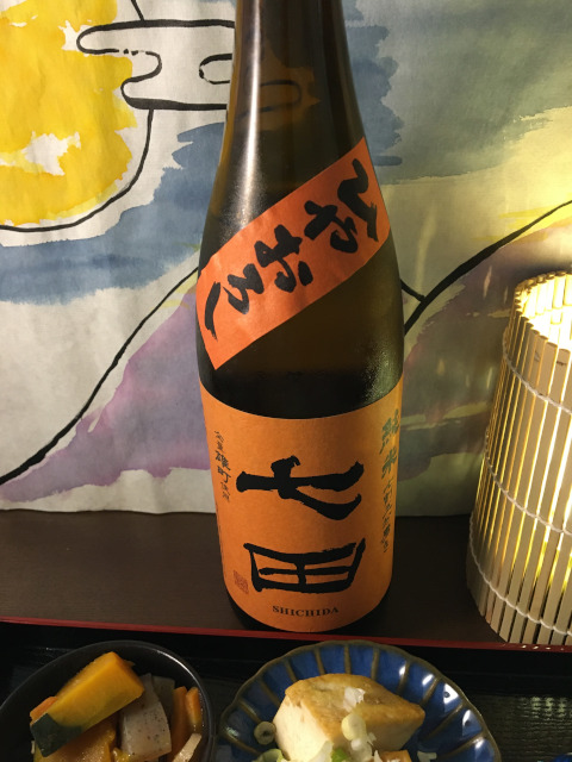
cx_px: 286
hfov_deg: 48.2
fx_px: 639
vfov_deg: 61.7
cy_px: 381
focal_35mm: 29
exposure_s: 1/24
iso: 200
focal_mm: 4.15
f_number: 2.2
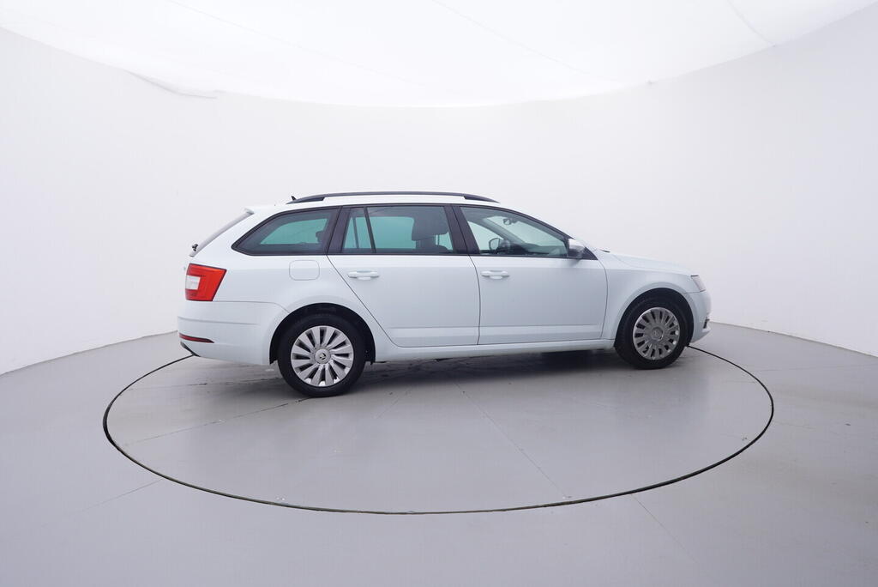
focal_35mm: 22
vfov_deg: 56.2
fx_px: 549
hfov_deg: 77.3
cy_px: 294
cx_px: 439
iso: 200
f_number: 5
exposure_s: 1/80
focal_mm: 15
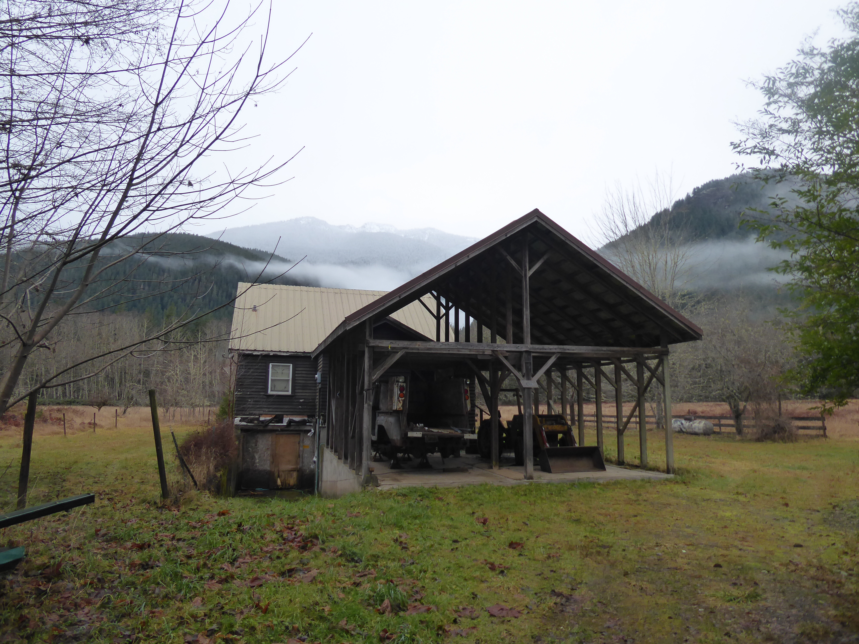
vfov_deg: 54.9
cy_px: 322
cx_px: 430
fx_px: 620
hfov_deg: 69.4
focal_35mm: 25
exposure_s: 1/125
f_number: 3.3
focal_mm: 4.3
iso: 125
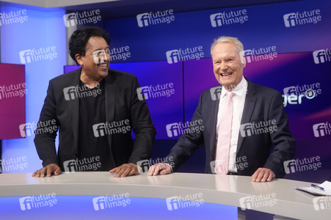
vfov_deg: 29.8
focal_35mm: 45
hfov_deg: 43.6
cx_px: 166
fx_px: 413
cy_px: 110
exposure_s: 1/160
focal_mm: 30
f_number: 2.2
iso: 640
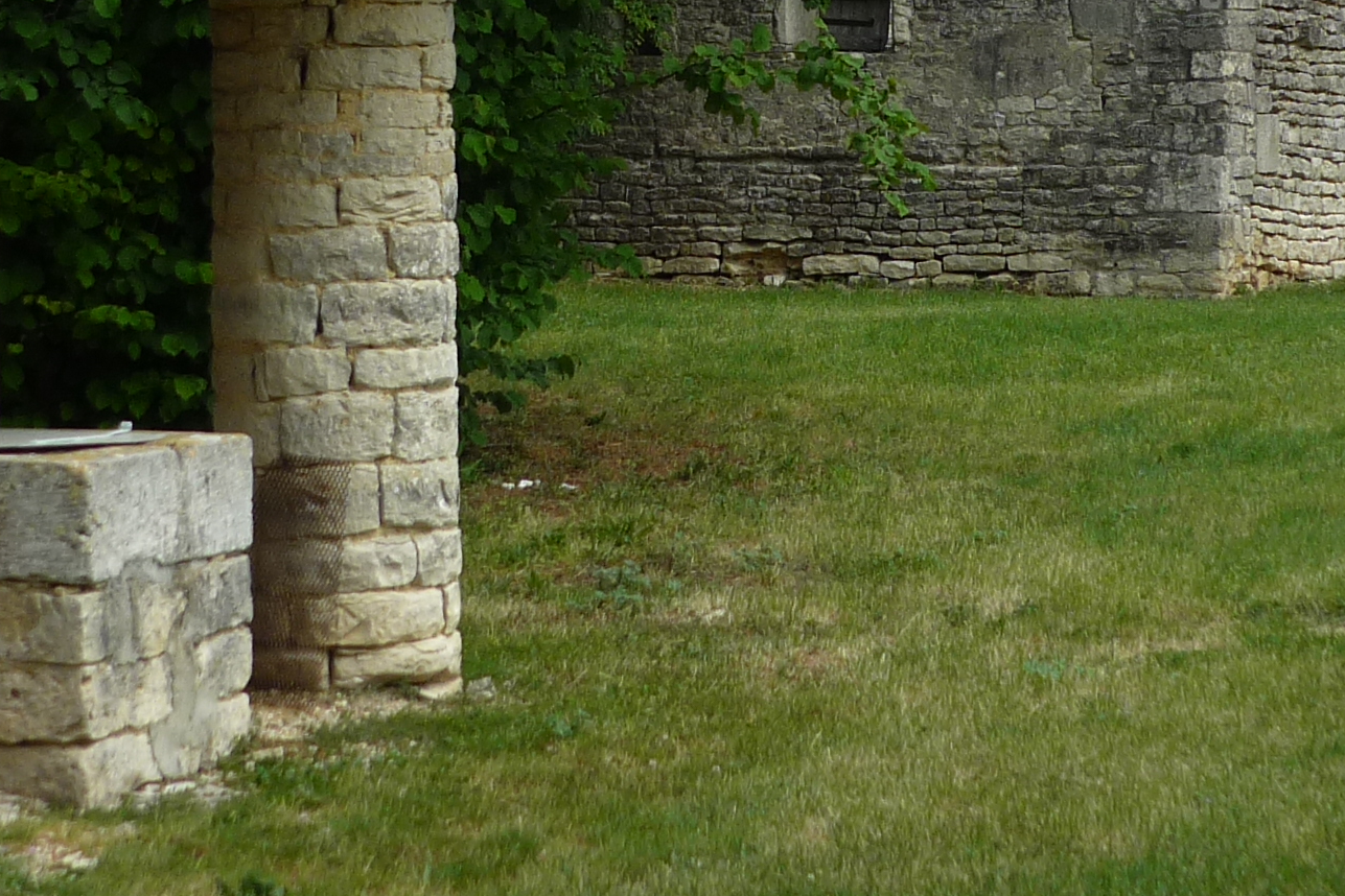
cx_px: 689
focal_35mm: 124
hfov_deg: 16.5
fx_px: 4632
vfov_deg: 11.0
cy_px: -9
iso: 100
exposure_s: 1/800
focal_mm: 7.8
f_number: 3.1
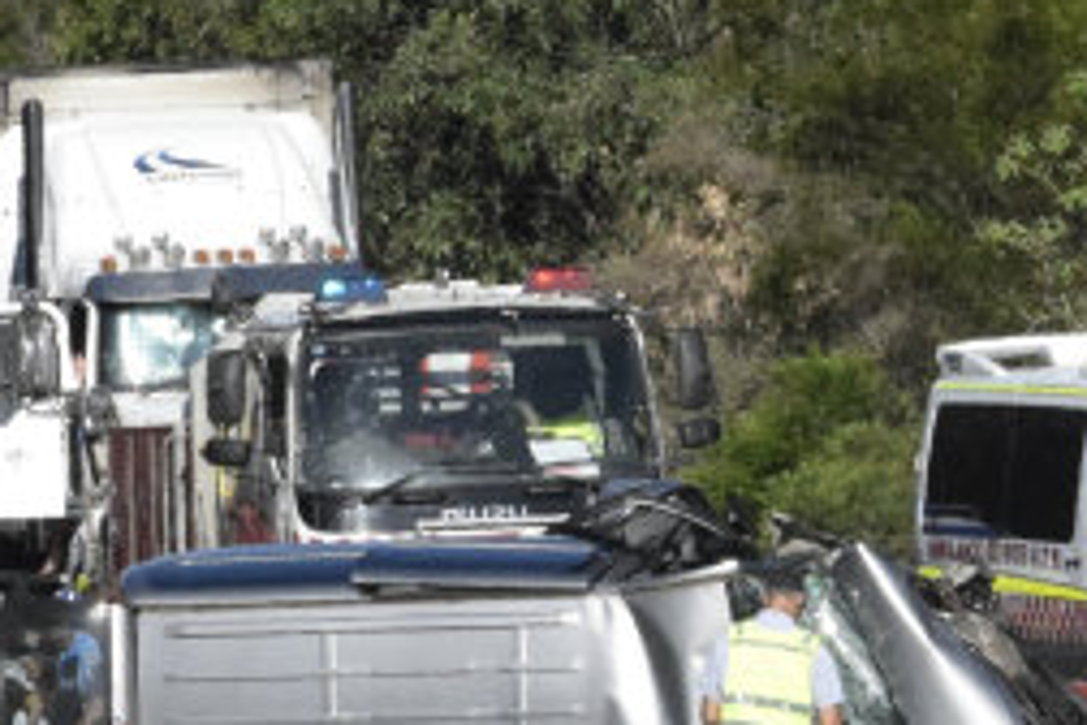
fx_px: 36804
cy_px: 591
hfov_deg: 1.7
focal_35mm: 1219
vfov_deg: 1.1
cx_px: 1165
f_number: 13
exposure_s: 1/4000
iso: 3200
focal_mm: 200
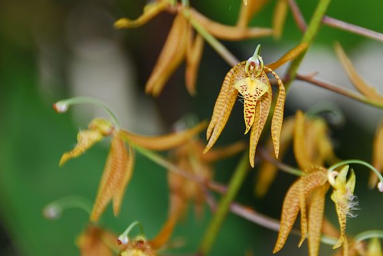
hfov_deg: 5.0
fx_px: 4418
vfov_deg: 3.3
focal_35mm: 415
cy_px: 79
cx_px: 248
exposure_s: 1/30
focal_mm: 200
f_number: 5.6
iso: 100
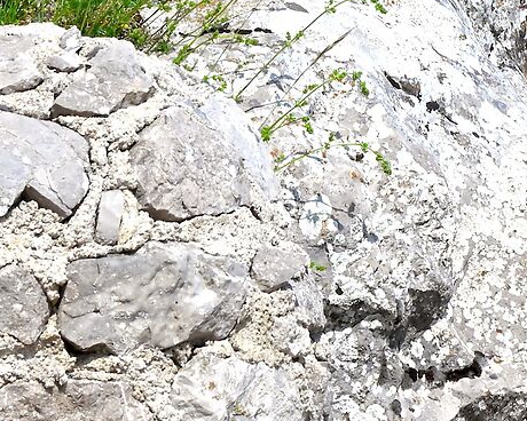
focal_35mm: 186
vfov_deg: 8.2
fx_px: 2901
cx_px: 496
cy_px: -129
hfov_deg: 10.3
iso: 100
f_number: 16
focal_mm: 38
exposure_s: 1/180
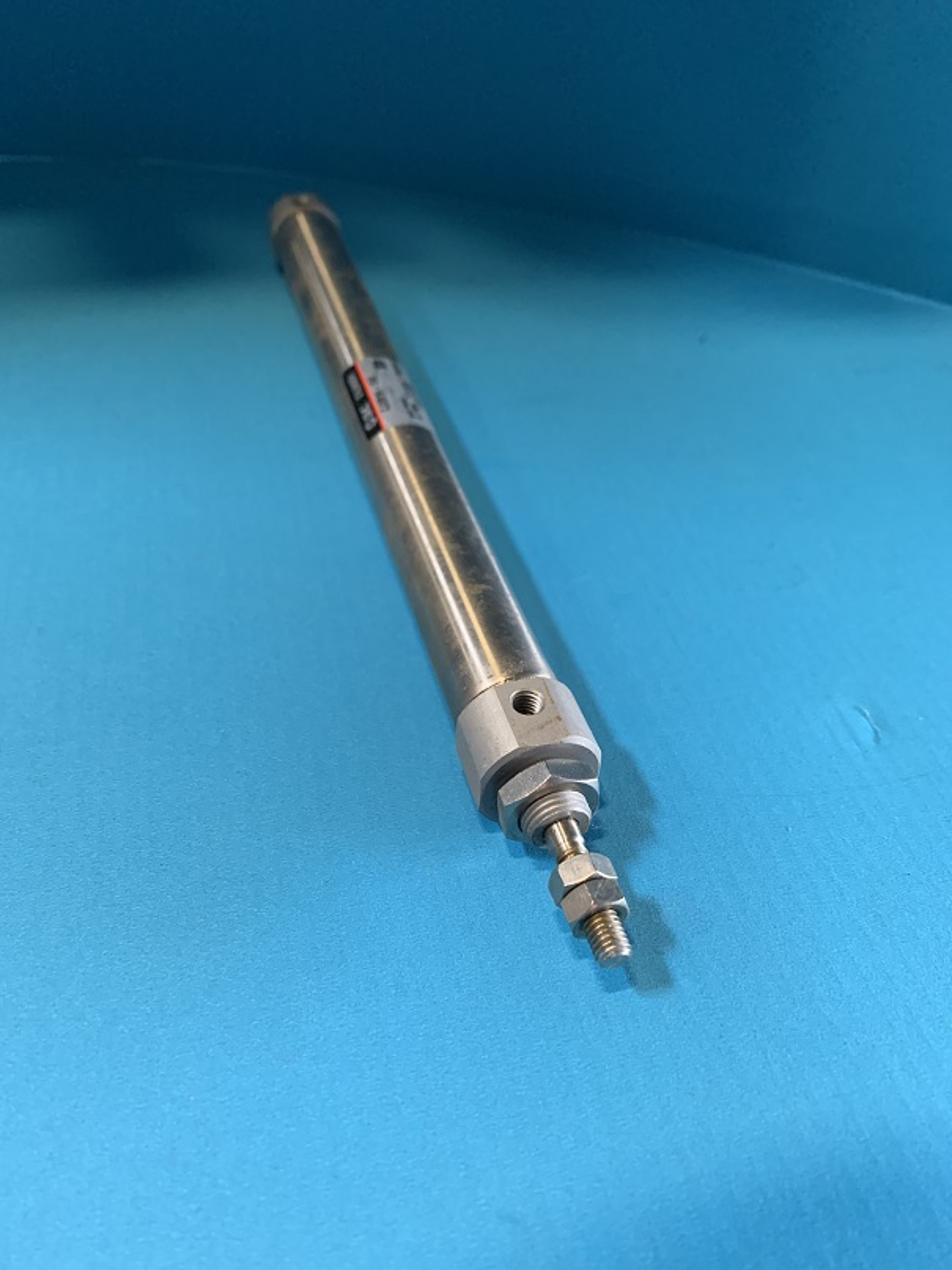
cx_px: 476
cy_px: 635
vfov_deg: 67.3
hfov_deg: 53.1
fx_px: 954
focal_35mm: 26
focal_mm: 4.25
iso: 400
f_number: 1.8
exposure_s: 1/40
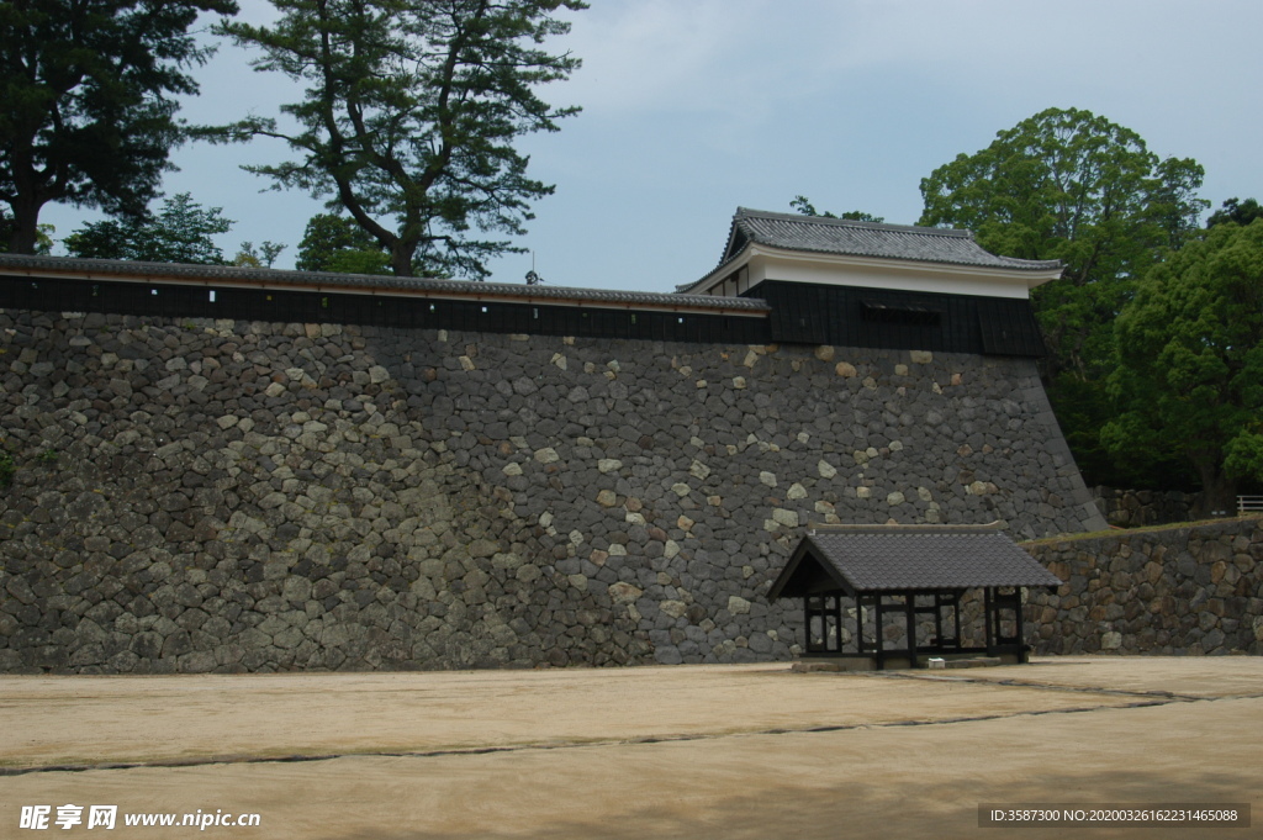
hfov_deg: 53.2
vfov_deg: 36.8
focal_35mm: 36
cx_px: 632
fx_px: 1262
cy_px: 420
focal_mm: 24
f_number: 6.7
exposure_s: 1/180
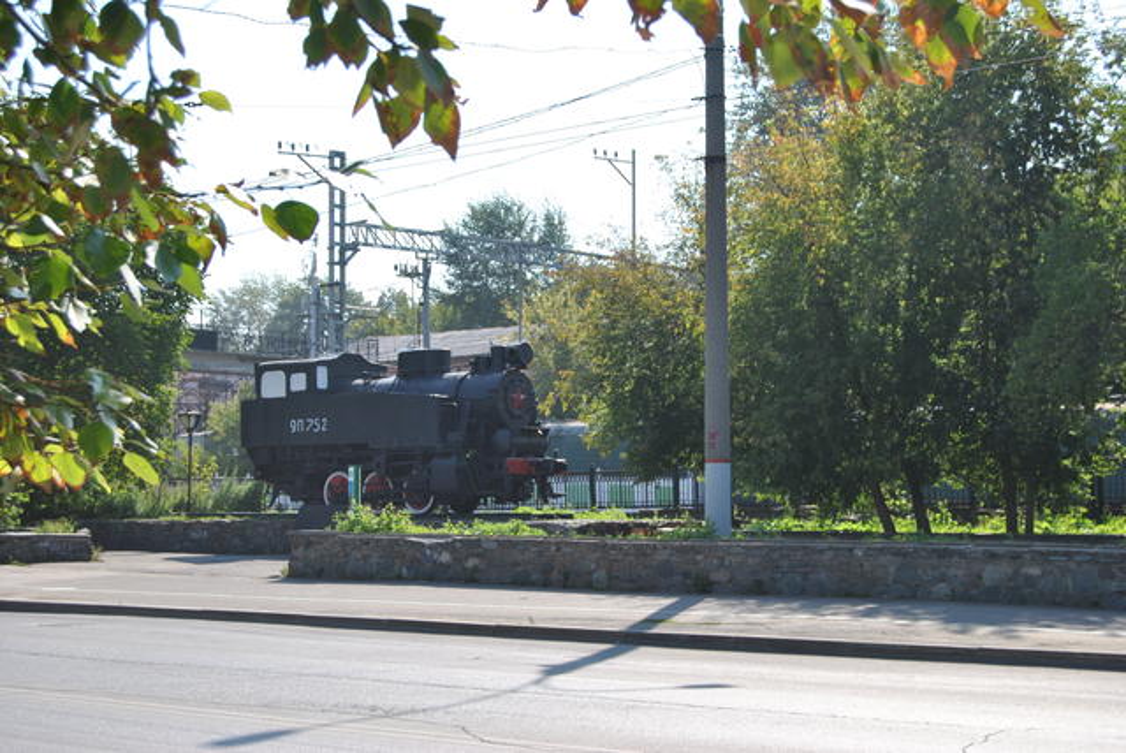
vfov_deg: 22.7
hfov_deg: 33.4
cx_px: 563
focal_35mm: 60
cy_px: 376
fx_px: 1878
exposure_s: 1/200
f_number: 7.1
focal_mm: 40
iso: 100
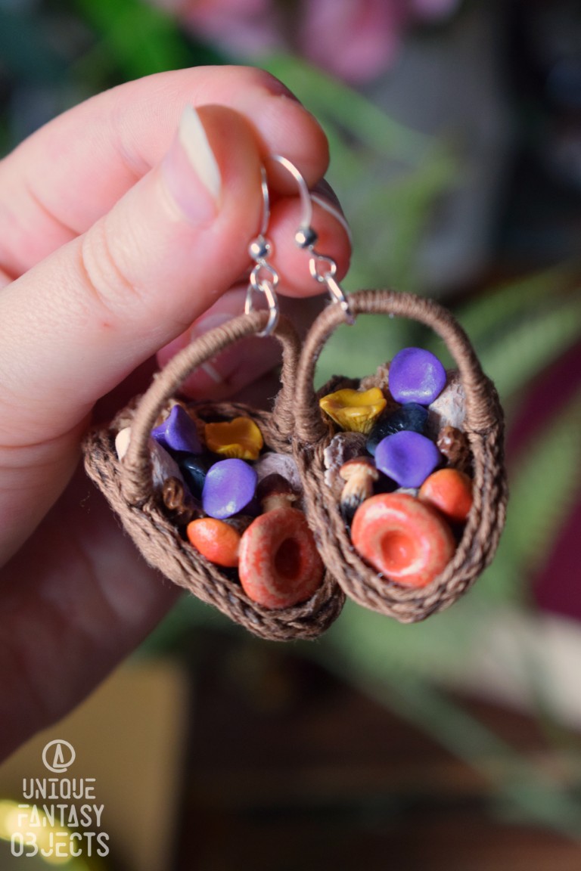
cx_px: 290
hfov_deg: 16.6
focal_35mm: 82
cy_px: 436
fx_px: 1997
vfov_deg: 24.6
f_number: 5.6
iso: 1600
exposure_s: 1/60
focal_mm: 55
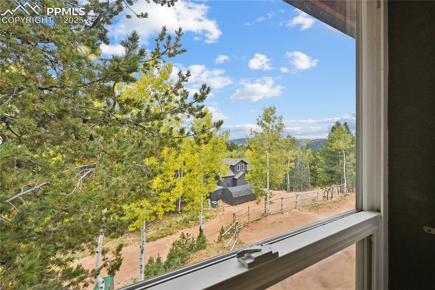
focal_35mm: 15
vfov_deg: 77.3
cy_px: 145
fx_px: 181
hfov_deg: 100.4
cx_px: 218
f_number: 11
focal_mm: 15
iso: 800
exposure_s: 1/200
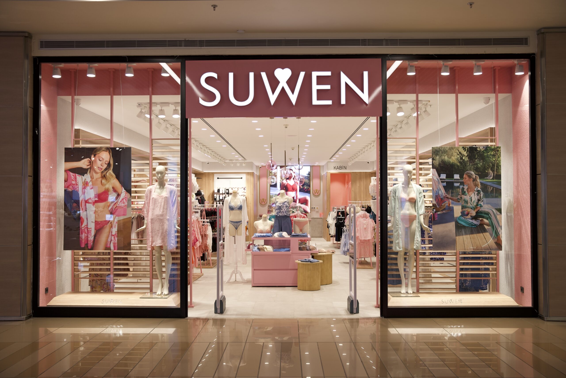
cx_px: 283
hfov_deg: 54.8
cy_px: 189
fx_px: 546
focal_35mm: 35
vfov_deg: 38.2
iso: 250
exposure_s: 1/100
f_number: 3.5
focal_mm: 34.7
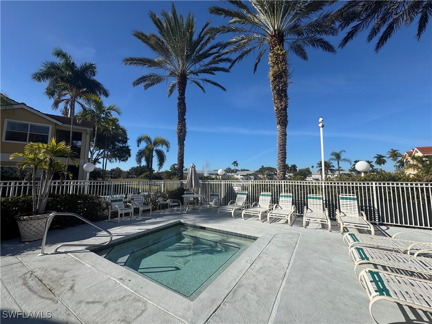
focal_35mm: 14
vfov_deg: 85.7
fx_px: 175
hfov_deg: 102.1
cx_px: 216
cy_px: 162
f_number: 2.2
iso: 50
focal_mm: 2.22
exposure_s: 1/2770
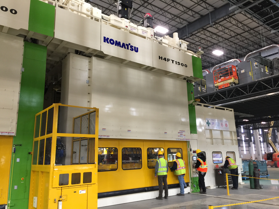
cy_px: 104
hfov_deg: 61.7
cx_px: 140
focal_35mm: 29
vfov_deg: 48.2
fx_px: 234
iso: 50
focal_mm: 4.15
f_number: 2.2
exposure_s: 1/15
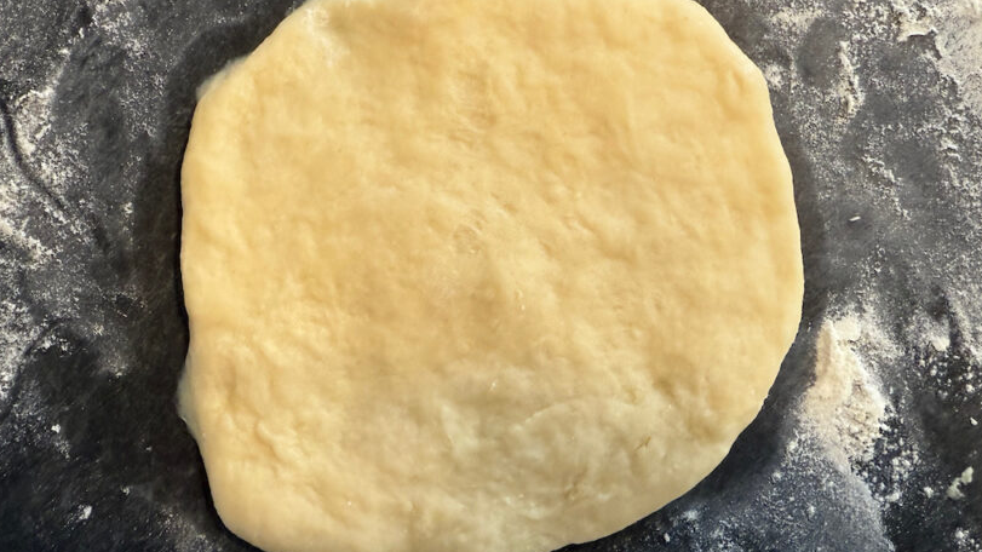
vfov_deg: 35.5
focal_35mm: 33
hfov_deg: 59.5
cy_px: 230
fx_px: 859
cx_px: 496
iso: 200
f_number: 2.2
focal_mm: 2.22
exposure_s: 1/50
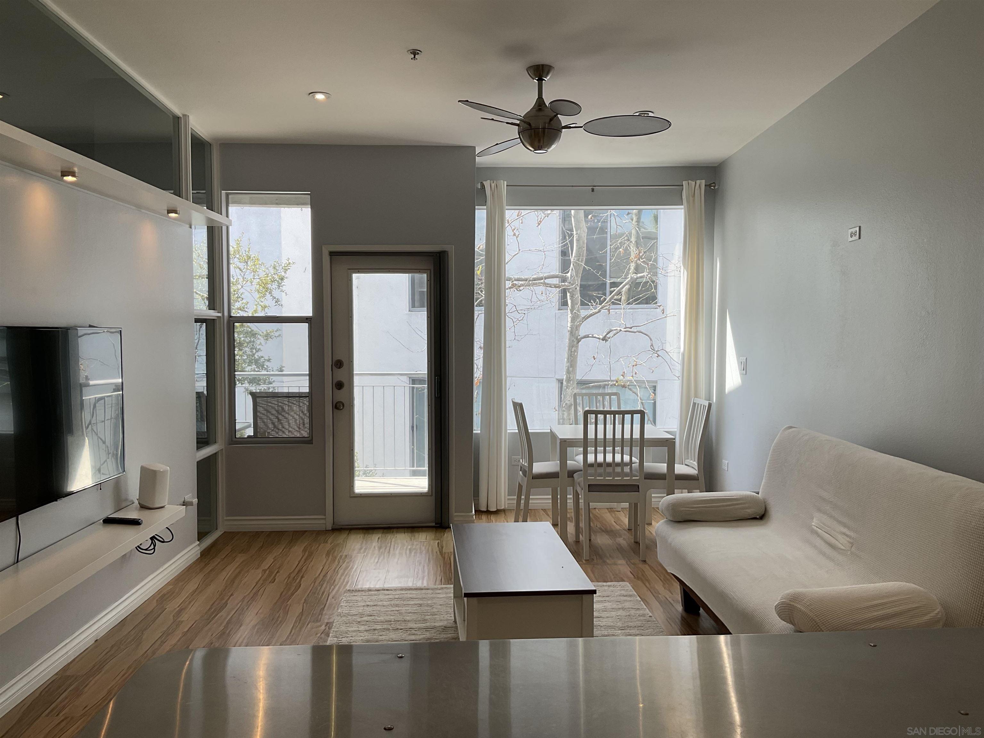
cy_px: 369
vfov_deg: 48.2
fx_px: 824
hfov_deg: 61.7
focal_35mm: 29
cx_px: 492
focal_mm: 3
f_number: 1.8
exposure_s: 1/120
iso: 16
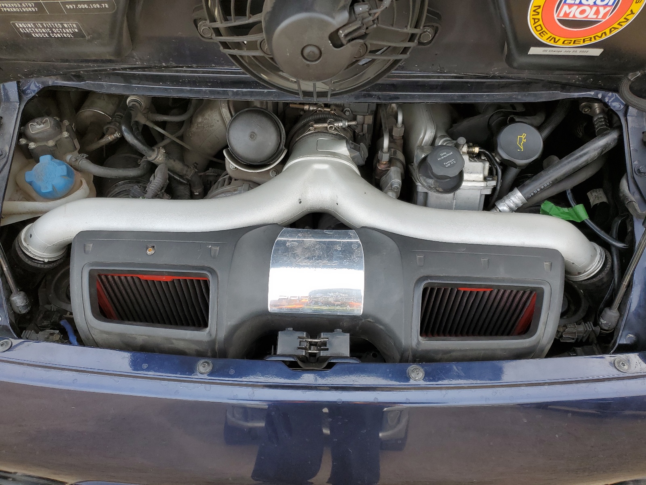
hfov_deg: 67.3
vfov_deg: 53.1
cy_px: 242
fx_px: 485
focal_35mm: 26
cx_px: 323
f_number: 1.5
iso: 50
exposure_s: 1/244
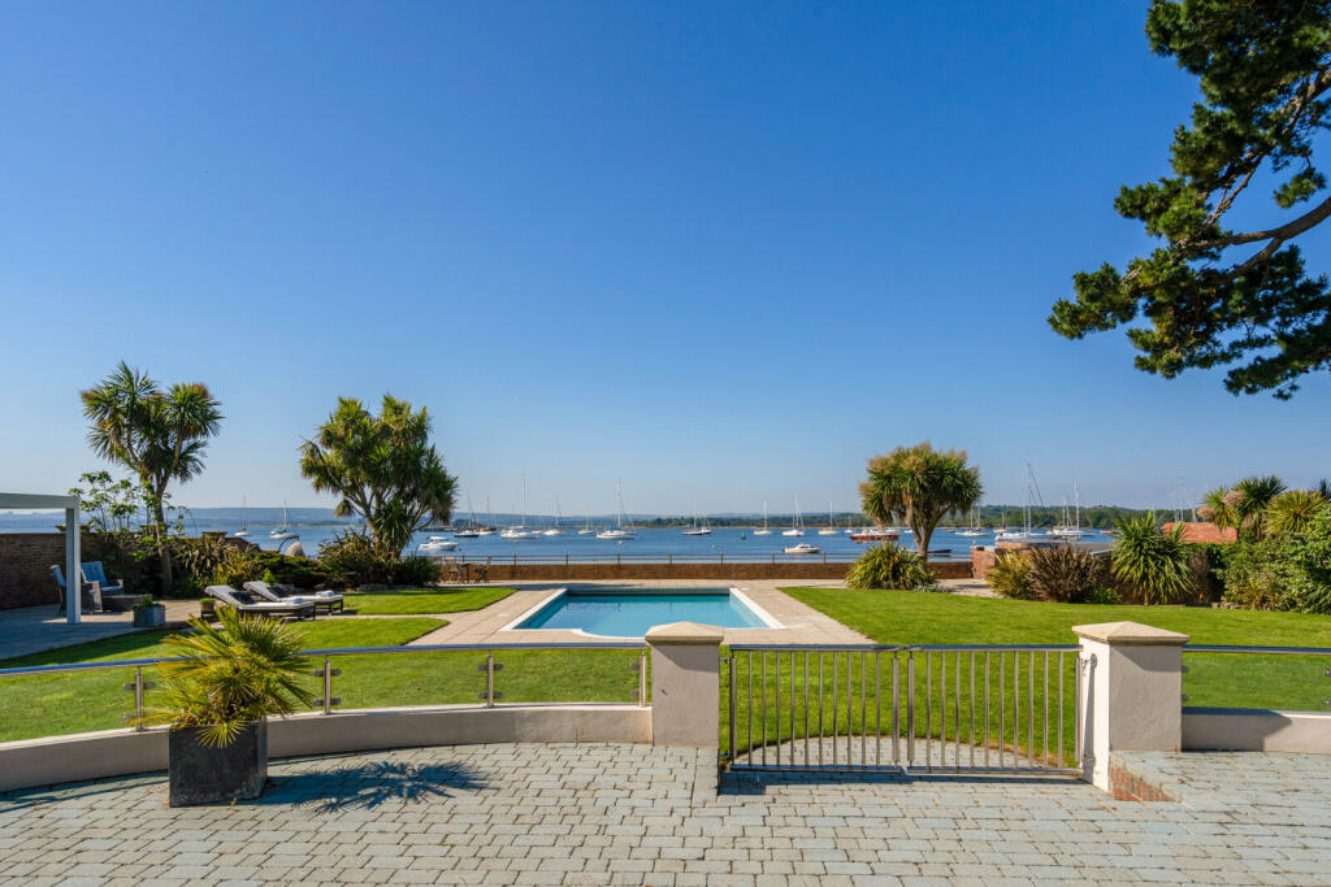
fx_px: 776
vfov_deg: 59.5
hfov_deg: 81.2
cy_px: 444
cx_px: 666
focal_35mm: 21
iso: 400
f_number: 11
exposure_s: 1/800
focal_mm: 21
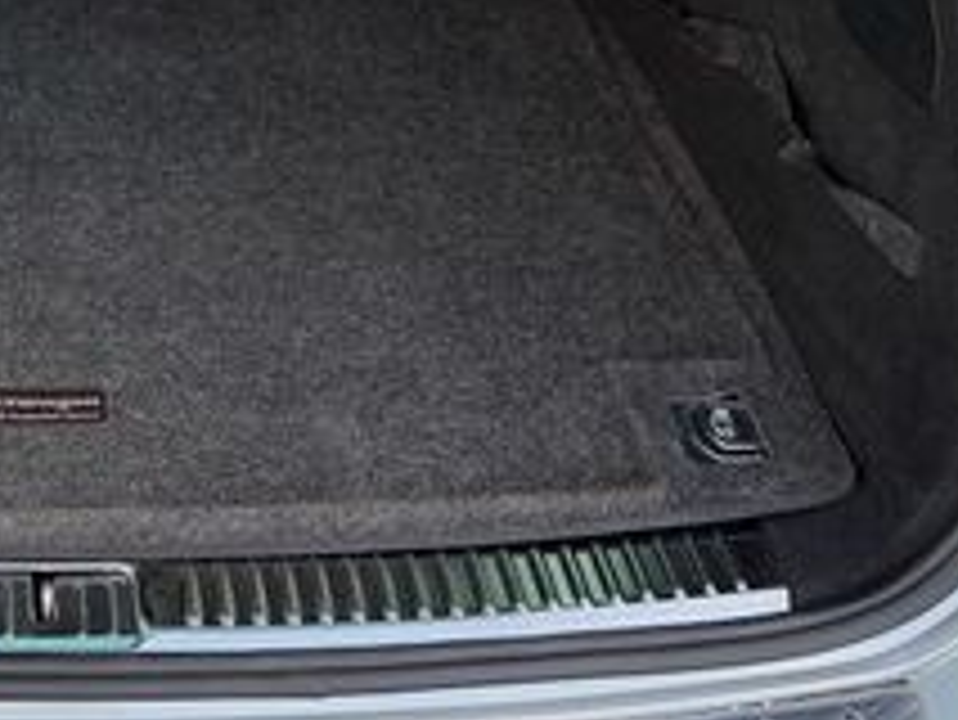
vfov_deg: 20.3
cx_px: 18
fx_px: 1994
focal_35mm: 72
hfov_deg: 25.8
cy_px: 194
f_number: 1.78
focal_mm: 6.76
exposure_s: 1/179
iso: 125
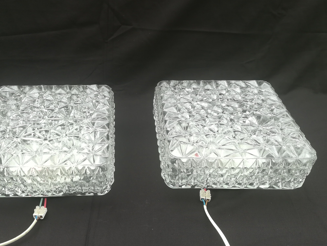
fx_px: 302
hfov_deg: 56.2
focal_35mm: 32
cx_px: 126
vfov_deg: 44.1
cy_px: 134
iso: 50
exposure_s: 1/192
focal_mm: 3.83
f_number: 2.2
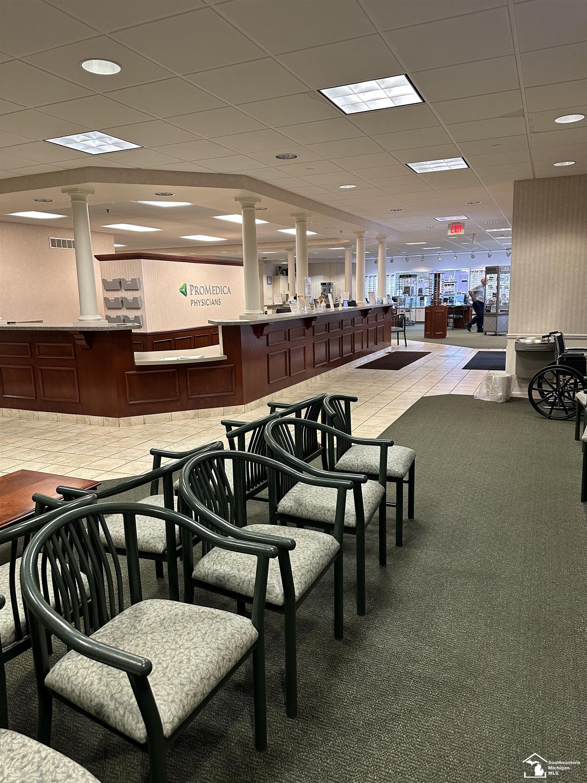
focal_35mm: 24
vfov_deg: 71.6
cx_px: 294
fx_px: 543
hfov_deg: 56.8
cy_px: 392
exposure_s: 1/60
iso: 200
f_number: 1.78
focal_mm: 6.86
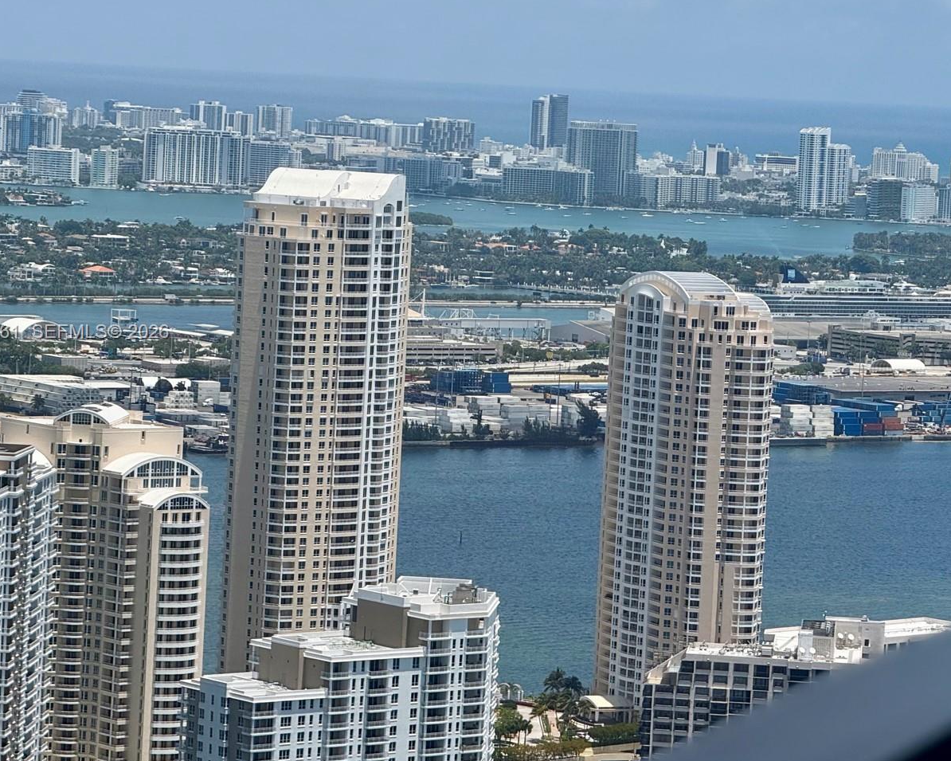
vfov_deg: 9.8
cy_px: 333
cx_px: 558
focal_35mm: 157
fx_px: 4419
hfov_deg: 12.3
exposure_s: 1/2817
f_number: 2.8
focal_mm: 15.66
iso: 64
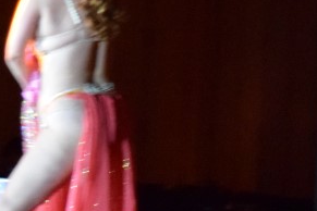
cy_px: 48
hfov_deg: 9.6
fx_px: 1884
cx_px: 166
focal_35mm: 214
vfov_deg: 6.4
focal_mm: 36
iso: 6400
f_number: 4.8
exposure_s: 1/13
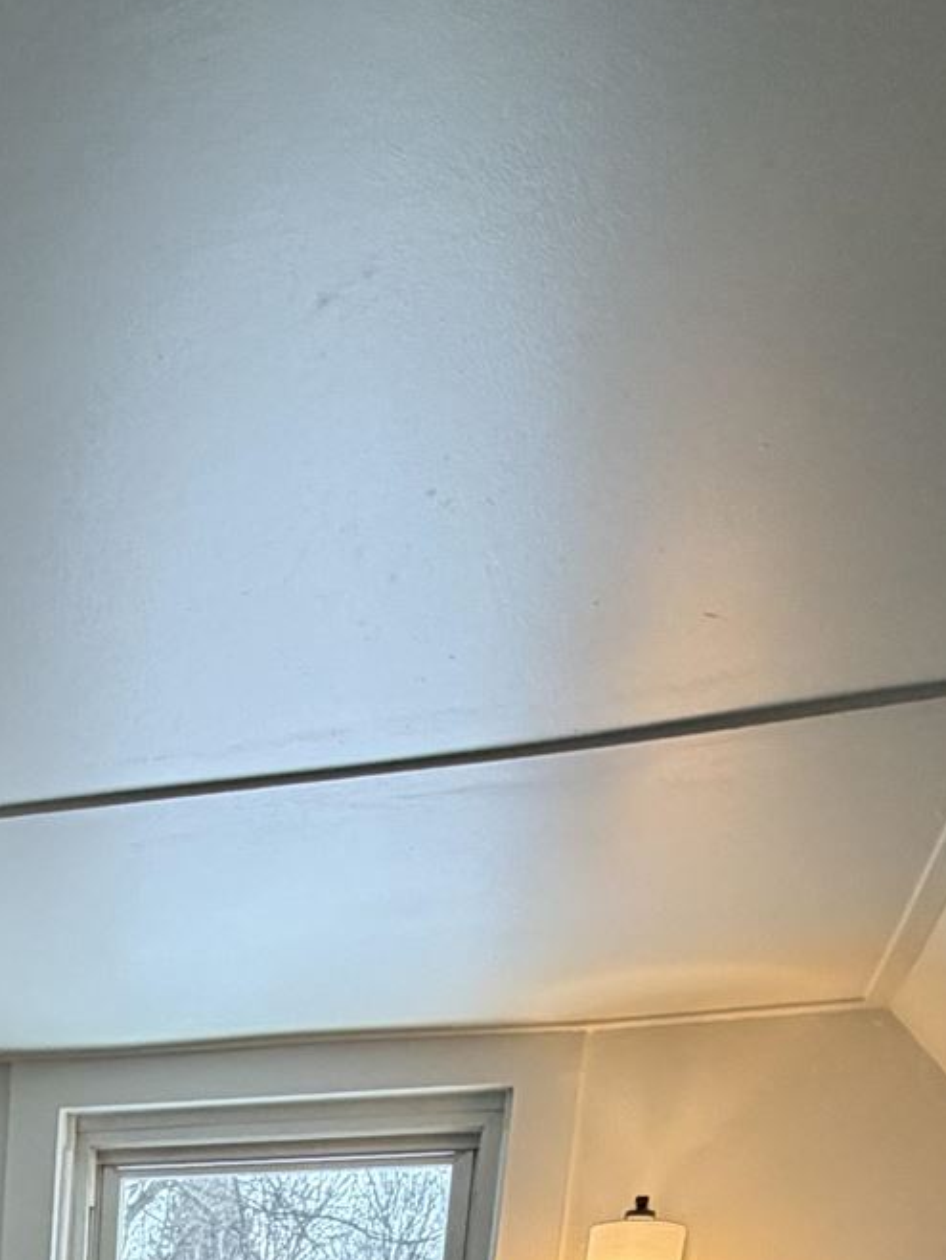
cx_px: -130
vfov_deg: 26.7
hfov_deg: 26.9
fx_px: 1784
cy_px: 1930
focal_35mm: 49
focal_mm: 2.22
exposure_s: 1/120
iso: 250
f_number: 2.2
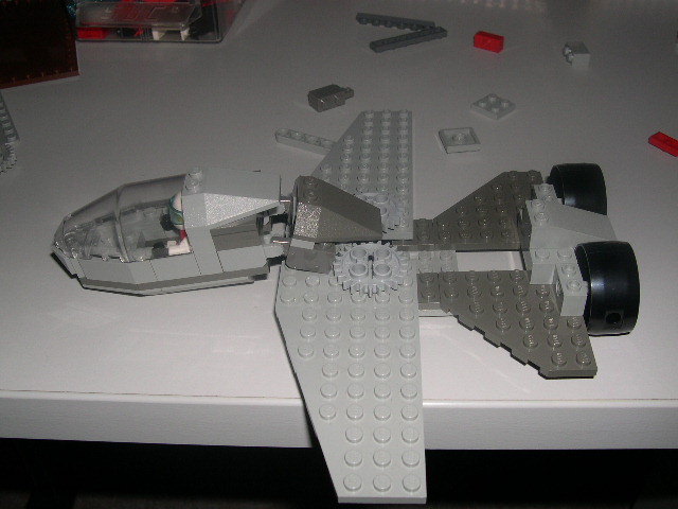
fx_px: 744
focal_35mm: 38
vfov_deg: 37.7
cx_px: 339
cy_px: 254
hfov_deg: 49.0
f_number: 7.6
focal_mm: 8
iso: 100
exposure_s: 1/60
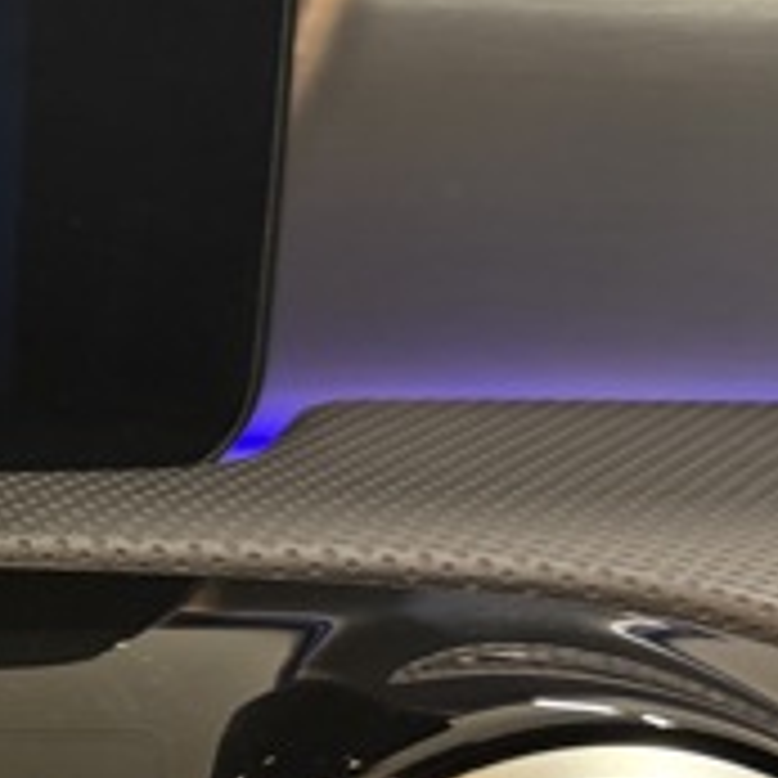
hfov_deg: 15.7
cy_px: 468
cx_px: -531
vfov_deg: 17.7
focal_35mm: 98
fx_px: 2492
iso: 320
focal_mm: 6.76
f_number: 1.78
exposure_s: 1/50
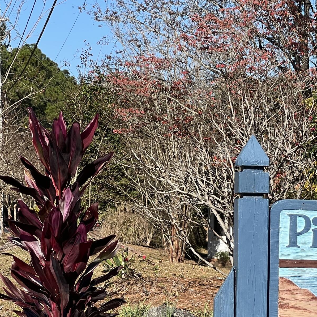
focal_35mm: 171
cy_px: 297
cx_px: 347
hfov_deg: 10.1
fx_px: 1772
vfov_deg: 10.2
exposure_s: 1/579
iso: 32
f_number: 2.8
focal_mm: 9
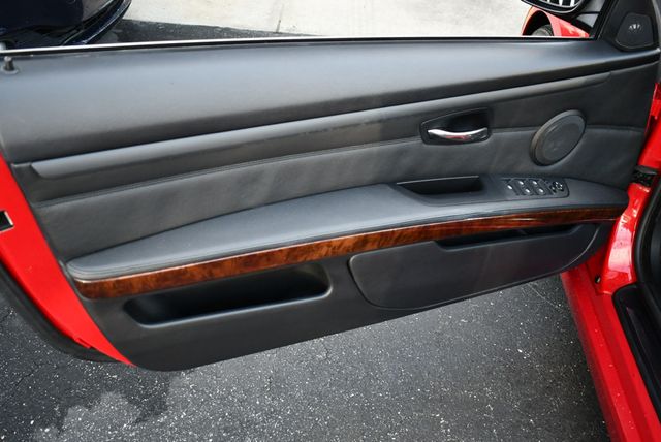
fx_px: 662
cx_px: 330
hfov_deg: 53.1
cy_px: 221
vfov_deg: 36.9
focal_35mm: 36
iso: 560
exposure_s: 1/250
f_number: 3.5
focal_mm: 18
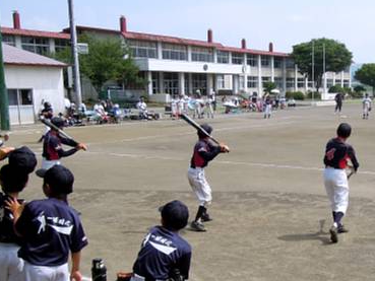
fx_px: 564
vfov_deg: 27.8
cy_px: 197
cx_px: 302
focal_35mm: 52
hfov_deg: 35.6
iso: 160
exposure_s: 1/1600
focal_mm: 4.3
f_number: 4
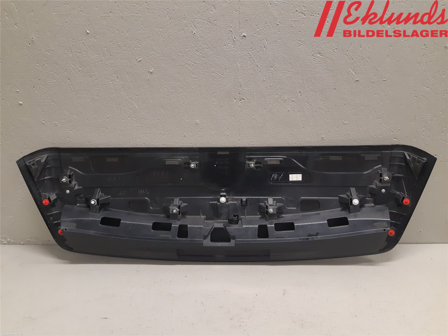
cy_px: 168
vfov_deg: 53.1
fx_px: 336
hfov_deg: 67.3
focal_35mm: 26
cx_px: 224
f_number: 1.7
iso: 200
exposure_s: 1/50
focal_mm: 3.93
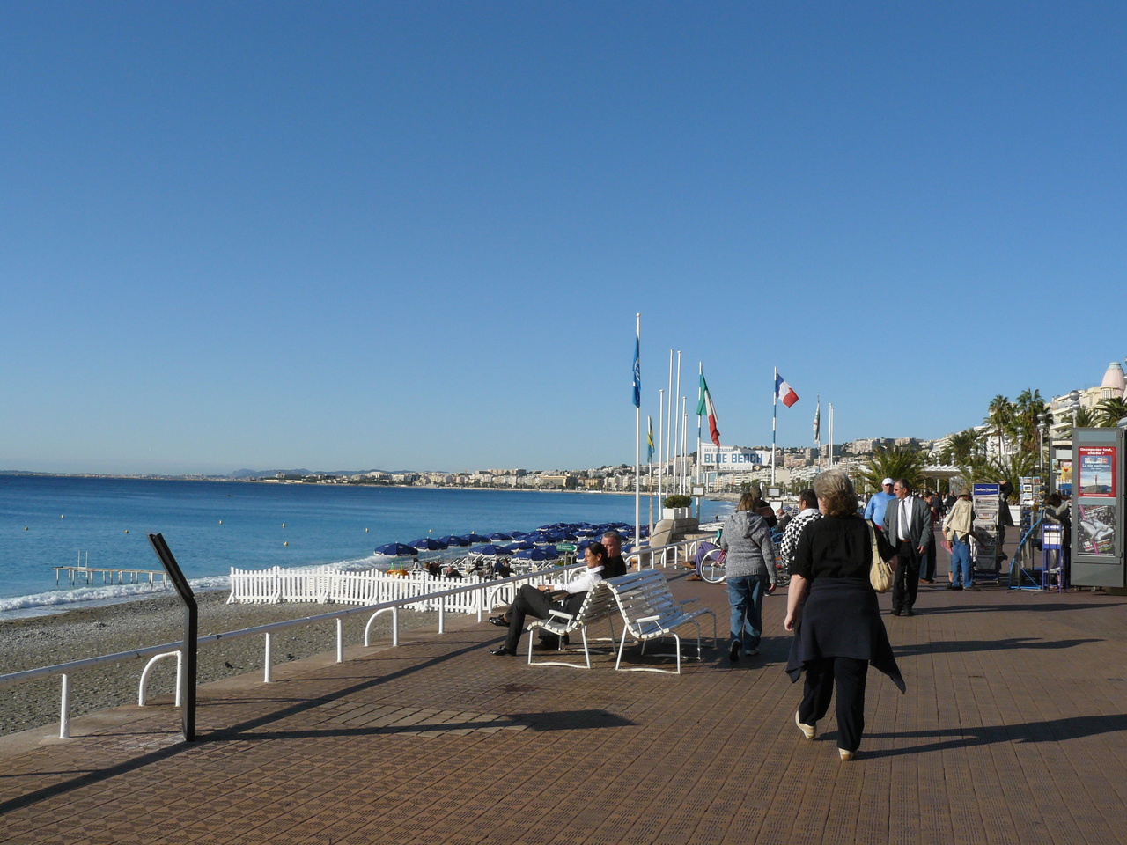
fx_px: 1172
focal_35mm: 36
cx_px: 564
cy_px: 422
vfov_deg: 39.7
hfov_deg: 51.4
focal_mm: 6
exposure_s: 1/400
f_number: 7.1
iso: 100
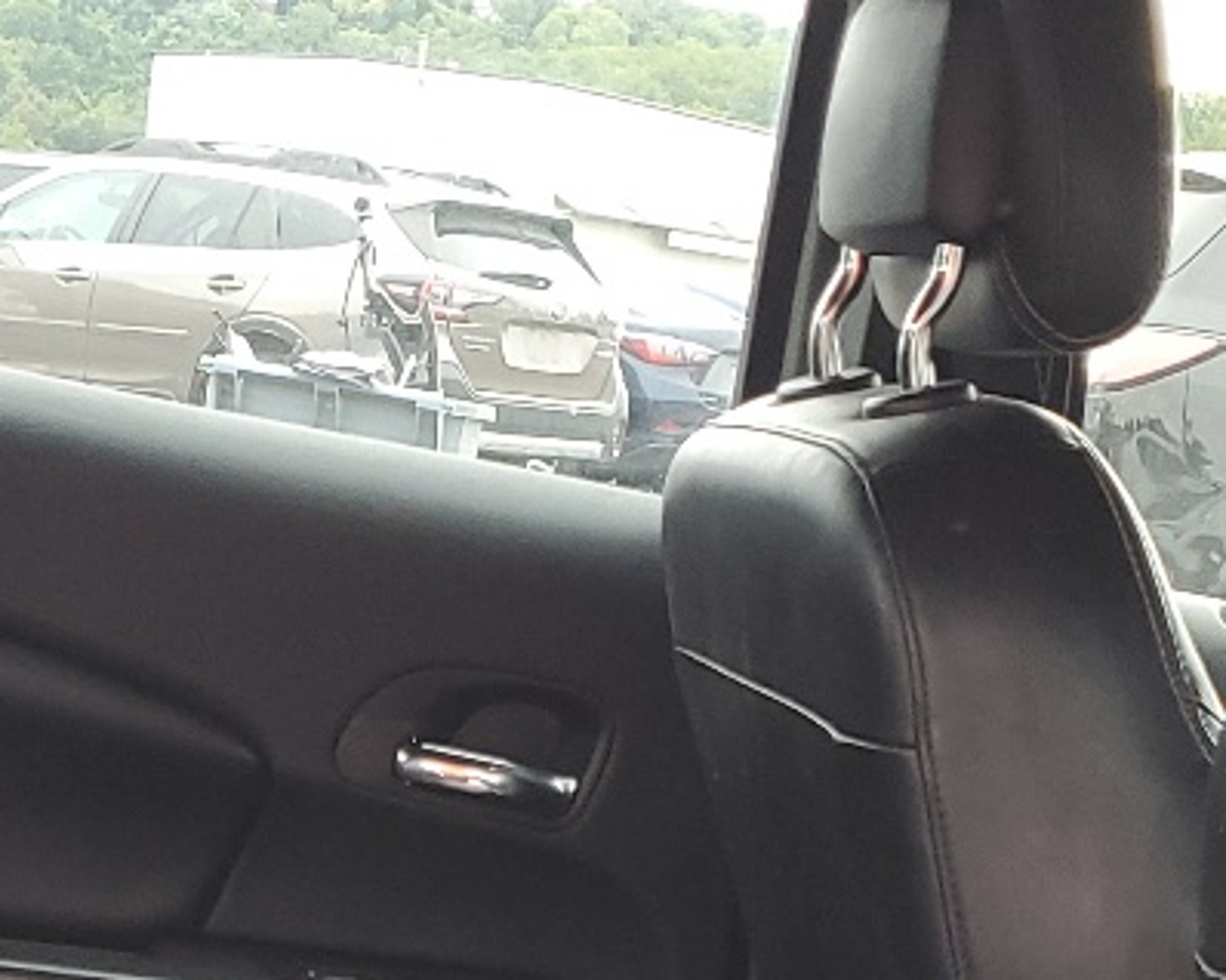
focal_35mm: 102
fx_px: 3699
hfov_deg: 18.8
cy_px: 1294
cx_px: 394
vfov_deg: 14.4
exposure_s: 1/60.2
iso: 83
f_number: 1.5
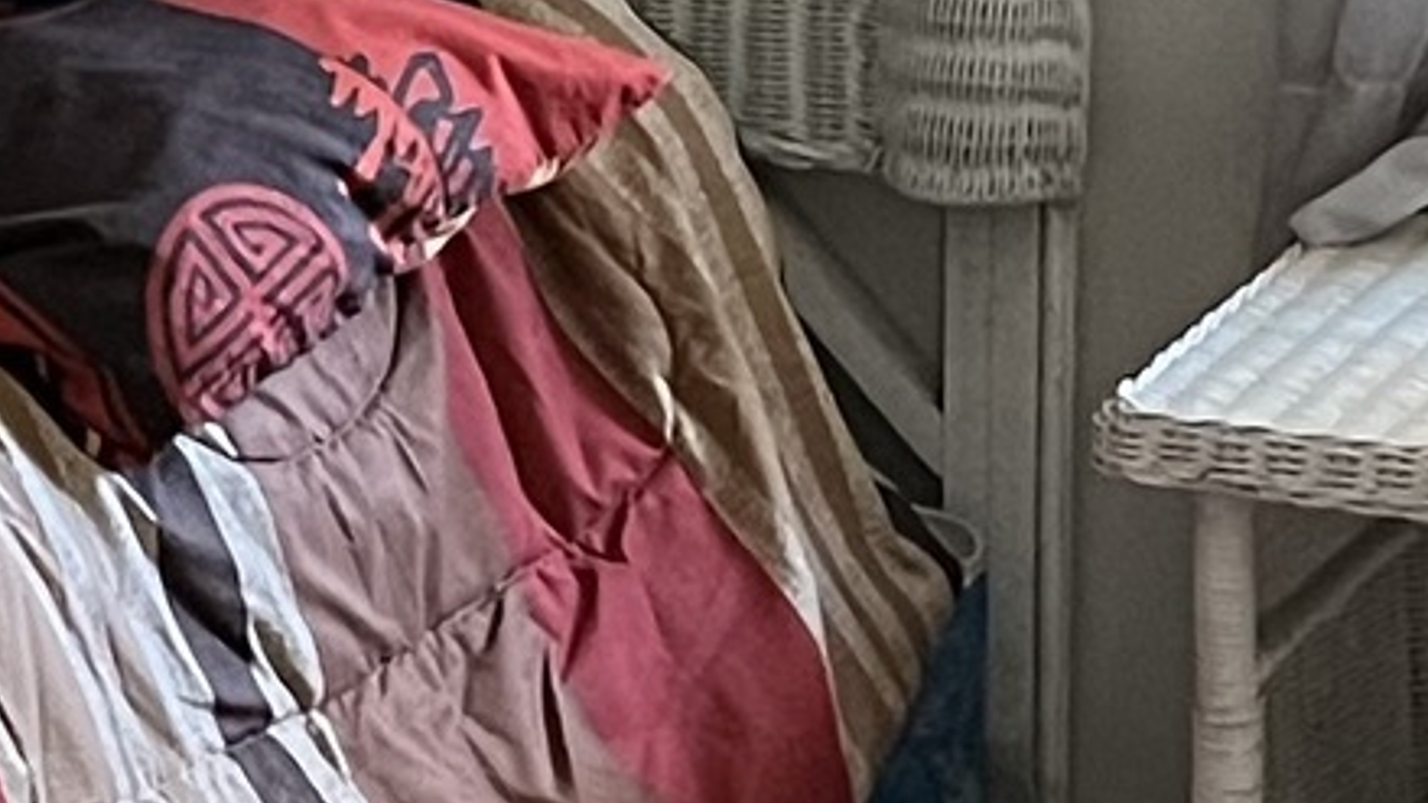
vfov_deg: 6.1
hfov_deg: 10.4
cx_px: -859
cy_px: -283
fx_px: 7498
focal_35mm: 198
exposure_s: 1/60
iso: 500
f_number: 1.6
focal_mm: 5.1
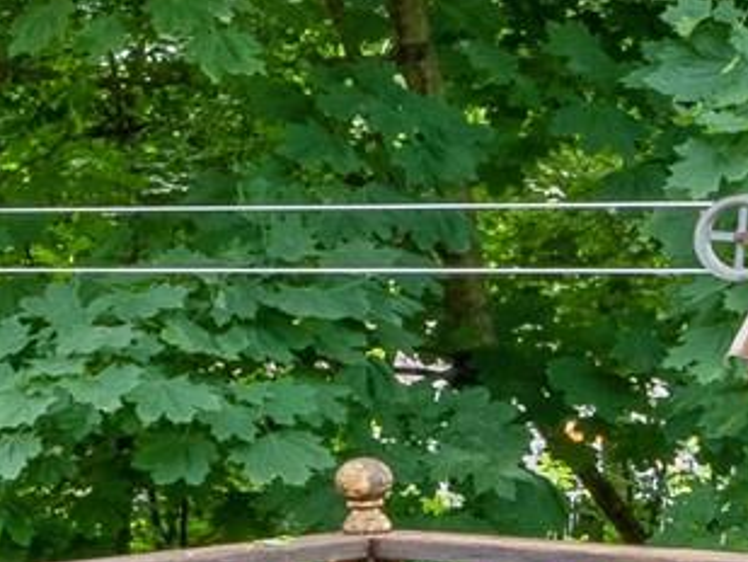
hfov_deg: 13.9
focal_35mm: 106
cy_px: 792
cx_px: -973
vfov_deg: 13.3
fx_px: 2291
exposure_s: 1/40
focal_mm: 8
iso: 200
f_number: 8
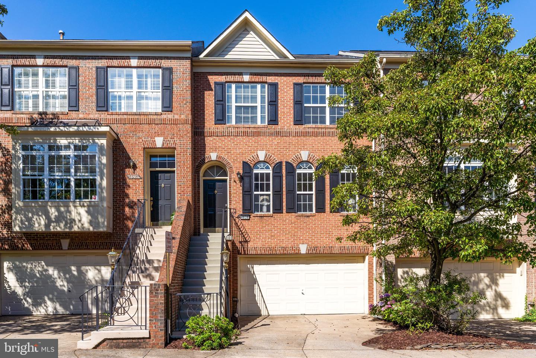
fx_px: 357
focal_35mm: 24
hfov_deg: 73.7
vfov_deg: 53.1
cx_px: 268
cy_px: 179
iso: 100
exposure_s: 1/400
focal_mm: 24
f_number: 8
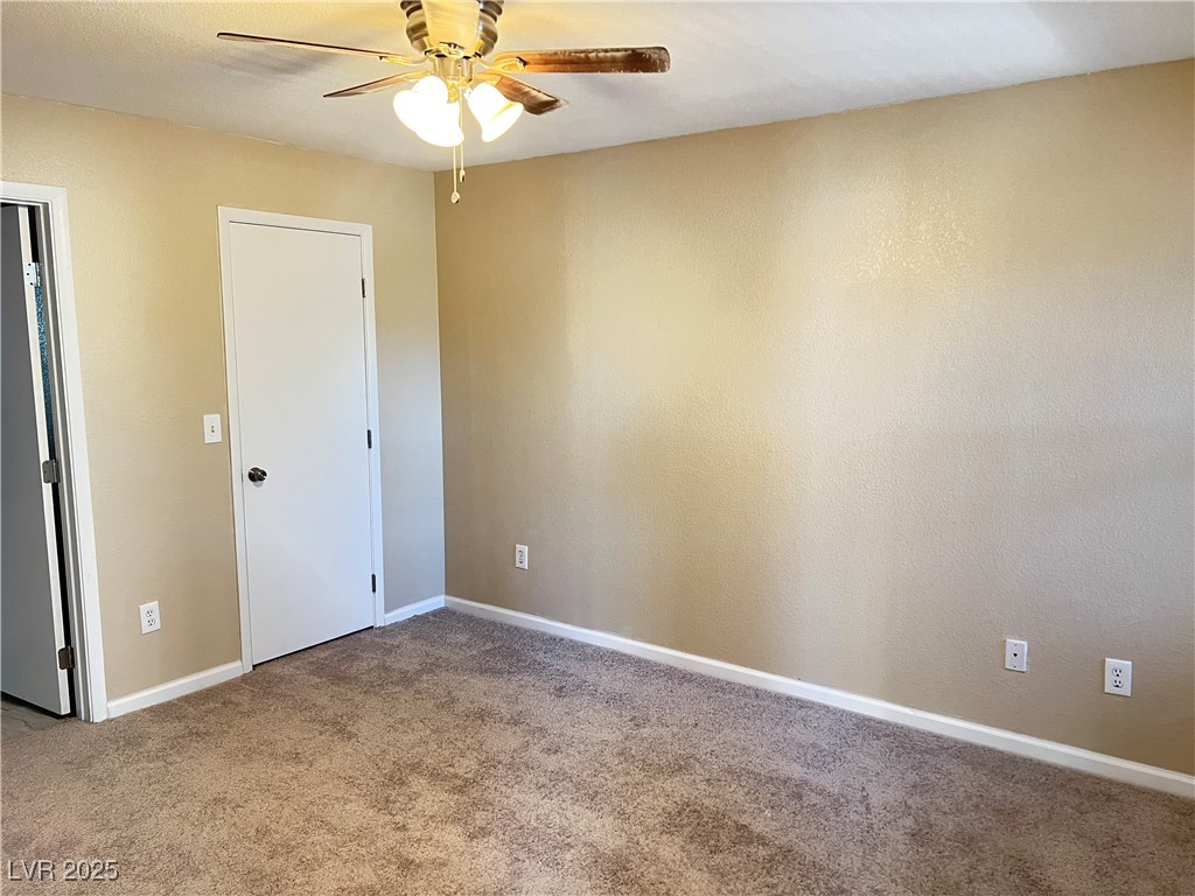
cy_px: 448
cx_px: 598
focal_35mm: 26
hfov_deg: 67.3
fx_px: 898
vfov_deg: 53.1
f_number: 1.5
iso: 500
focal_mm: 5.7
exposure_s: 1/60
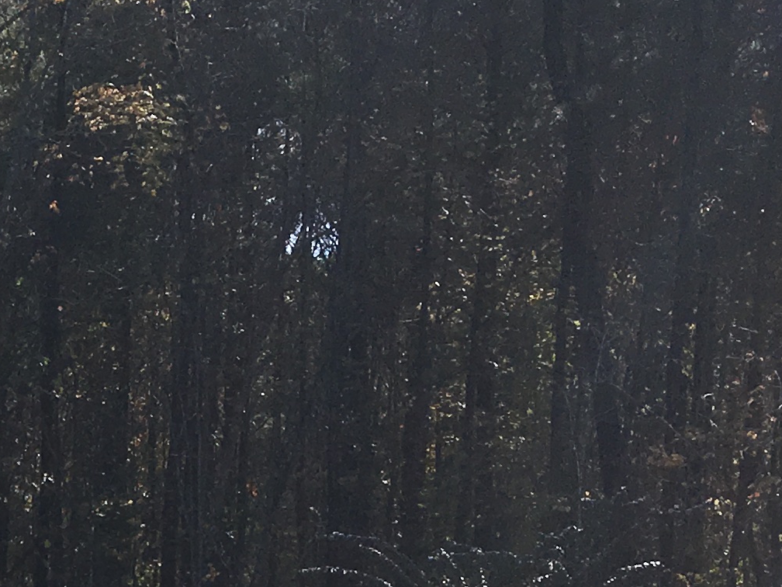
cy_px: 1132
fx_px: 2621
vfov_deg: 11.6
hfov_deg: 15.6
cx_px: -407
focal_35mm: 116
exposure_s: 1/2198
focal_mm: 4.15
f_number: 2.2
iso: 25
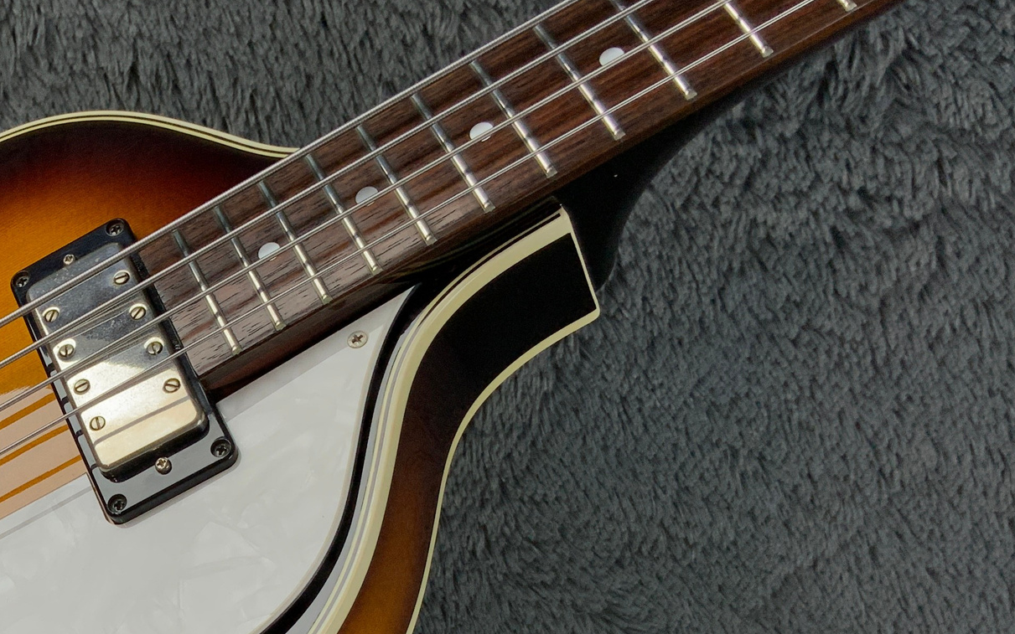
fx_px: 1798
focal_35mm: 65
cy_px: 622
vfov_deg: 19.5
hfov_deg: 29.6
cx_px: 25
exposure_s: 1/120
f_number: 1.8
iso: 32
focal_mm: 3
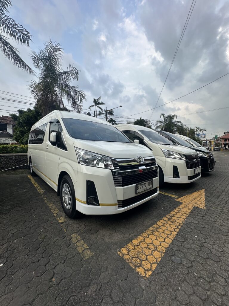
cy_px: 153
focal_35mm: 14
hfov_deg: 85.7
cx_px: 114
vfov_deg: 102.1
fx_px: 123
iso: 40
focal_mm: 2.22
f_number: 2.2
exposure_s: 1/383
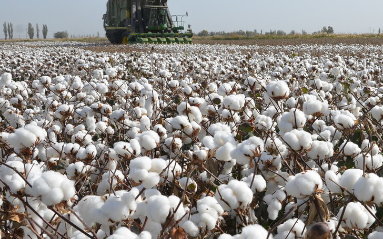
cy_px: 126
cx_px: 284
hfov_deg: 32.0
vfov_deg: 20.7
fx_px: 656
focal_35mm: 63
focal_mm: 25
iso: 100
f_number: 8
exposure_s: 1/250
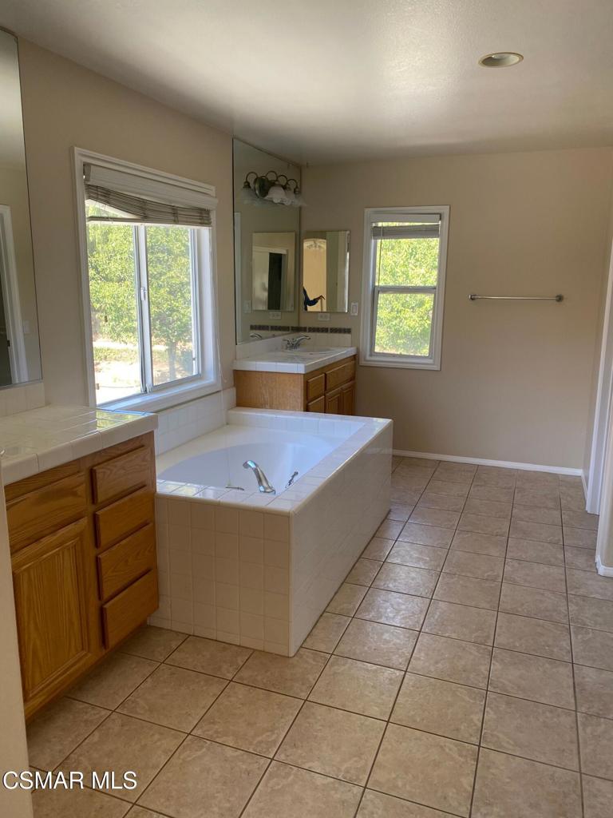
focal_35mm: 26
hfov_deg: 53.1
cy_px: 409
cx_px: 306
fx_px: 614
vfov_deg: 67.3
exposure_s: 1/121
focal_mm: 4.25
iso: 50
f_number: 1.8
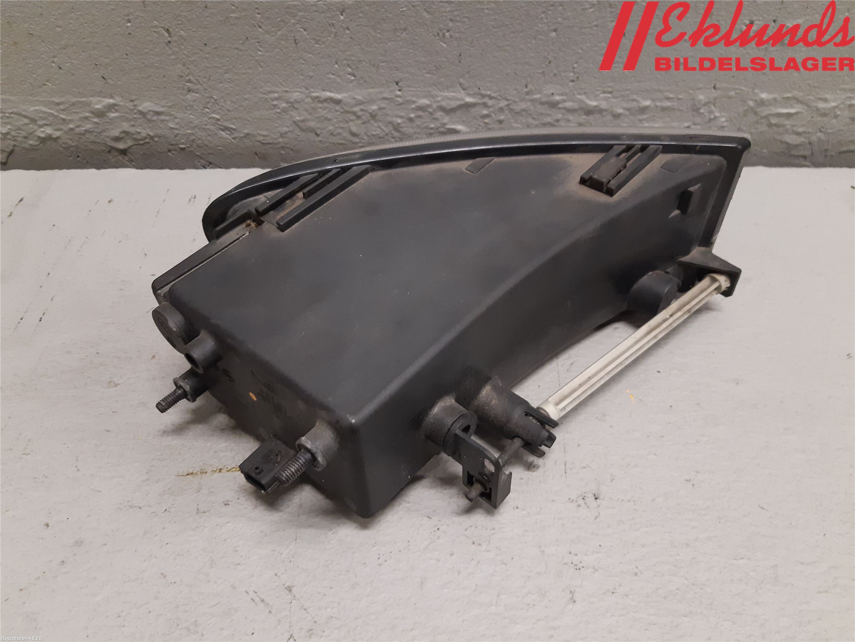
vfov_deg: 53.1
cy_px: 321
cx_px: 428
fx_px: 642
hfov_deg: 67.3
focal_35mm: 26
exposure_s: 1/50
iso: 200
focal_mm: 3.93
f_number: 1.7
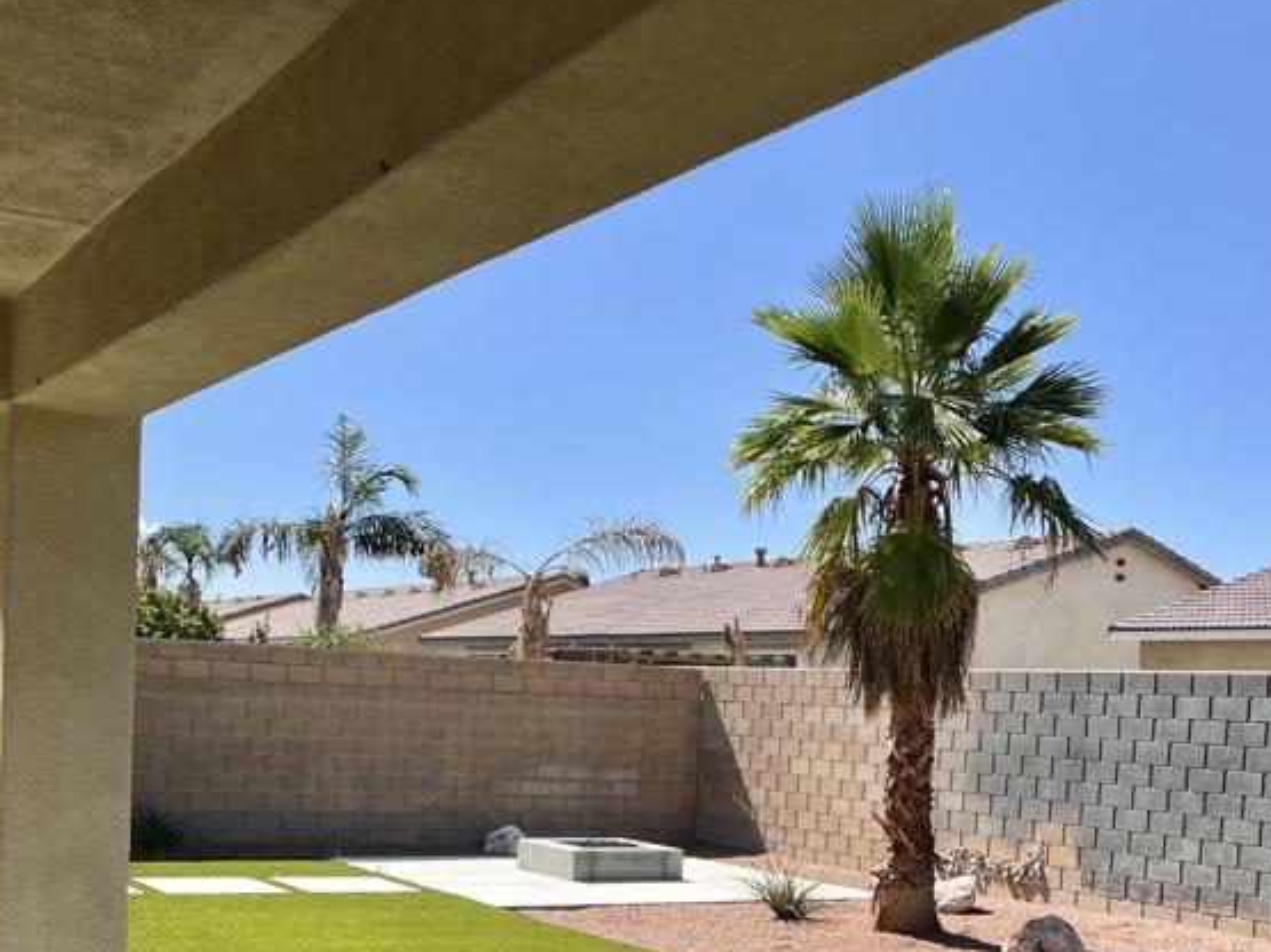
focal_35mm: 48
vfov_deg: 29.6
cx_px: 678
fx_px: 1762
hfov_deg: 39.6
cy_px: 755
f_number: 1.6
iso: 50
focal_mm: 5.1
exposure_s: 1/3876
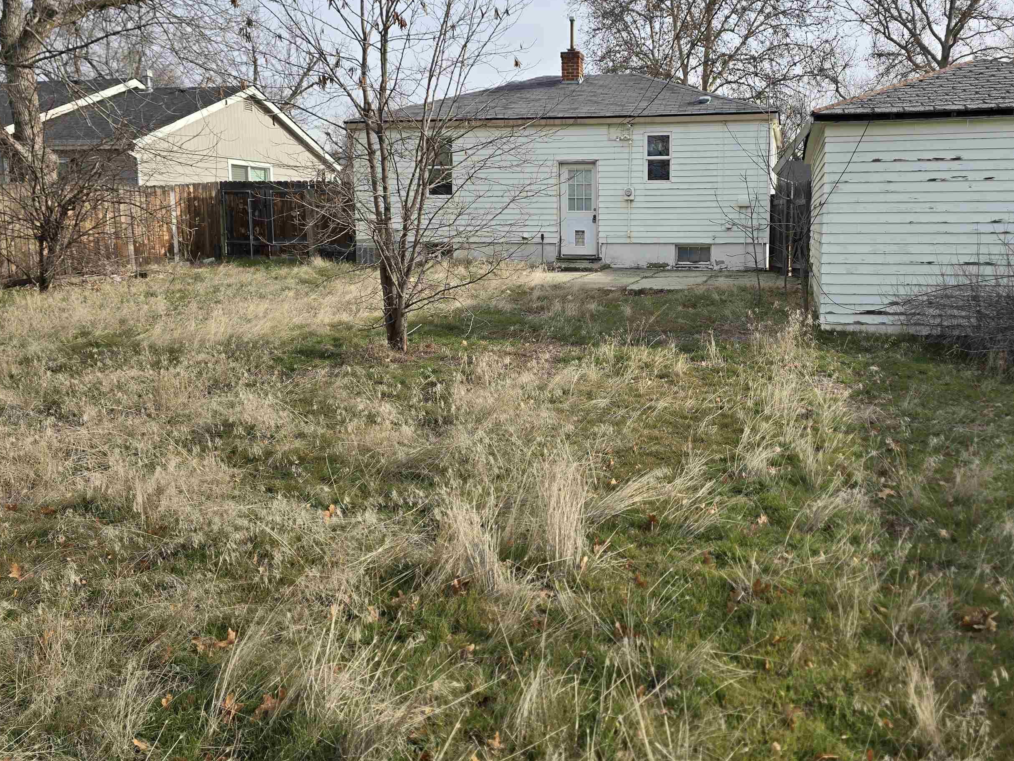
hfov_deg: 61.0
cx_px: 620
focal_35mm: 29
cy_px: 304
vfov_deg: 47.9
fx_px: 849
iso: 12
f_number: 1.7
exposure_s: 1/531
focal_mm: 6.3
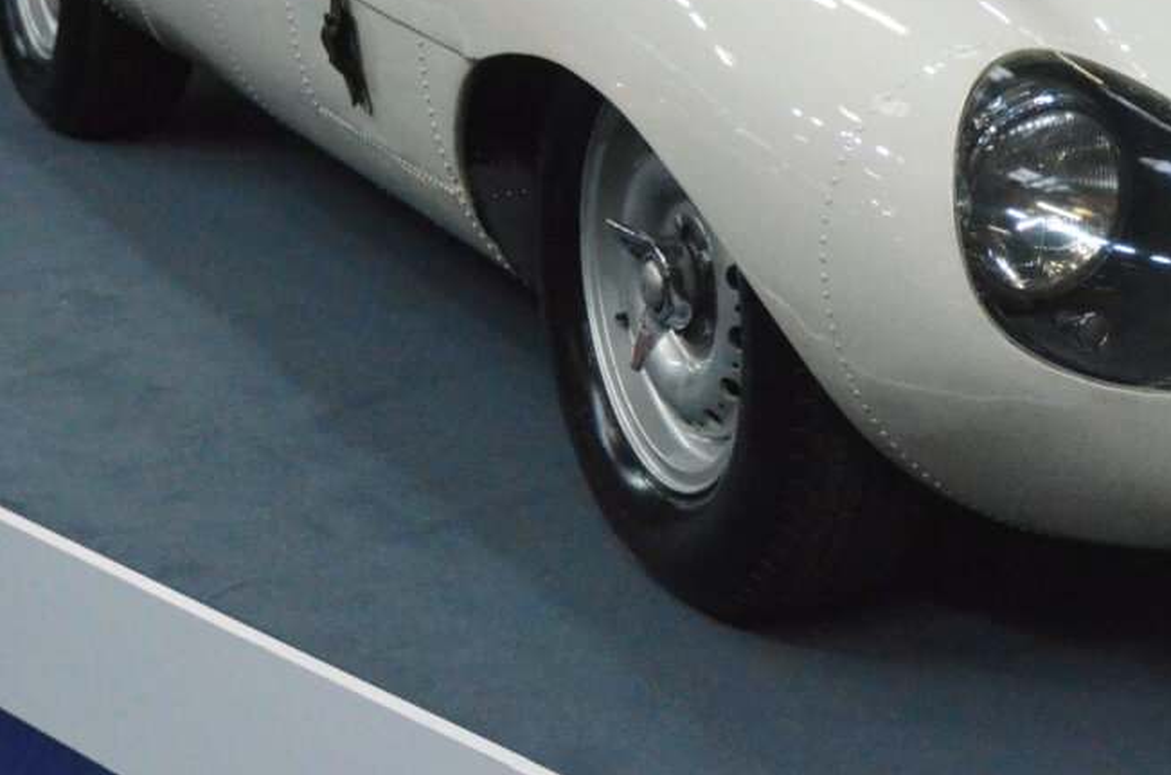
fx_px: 2826
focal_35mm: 87
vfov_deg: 15.3
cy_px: 1
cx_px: 970
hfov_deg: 23.0
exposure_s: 1/2000
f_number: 3.8
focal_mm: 27
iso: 6400
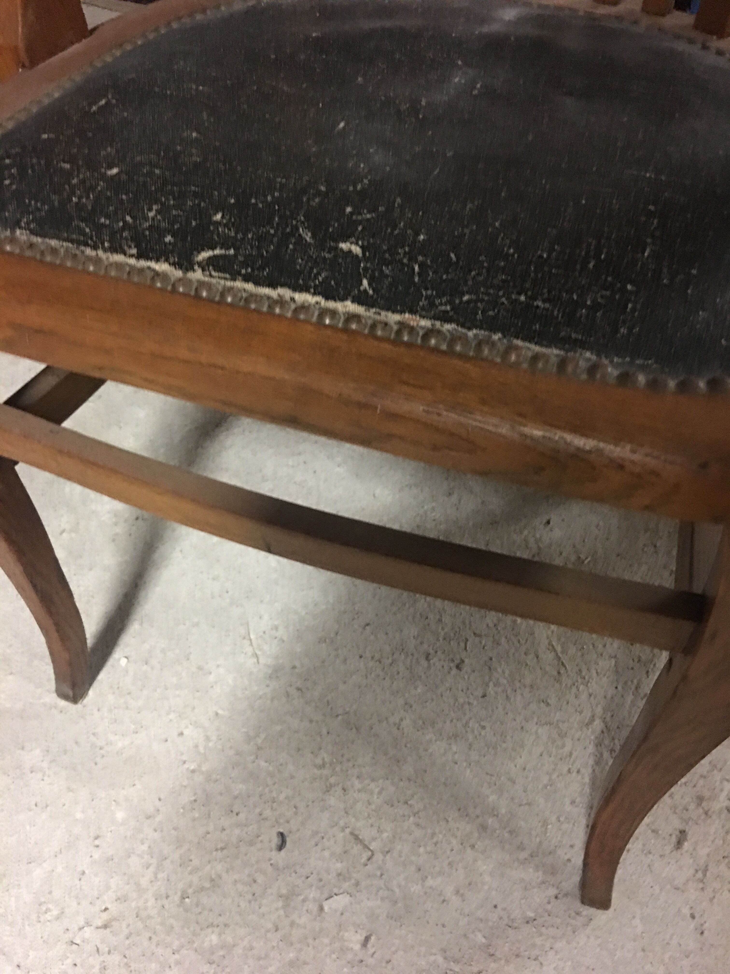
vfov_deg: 61.7
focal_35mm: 29
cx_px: 365
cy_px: 487
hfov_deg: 48.2
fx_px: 815
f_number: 2.2
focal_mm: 4.15
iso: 160
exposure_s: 1/8
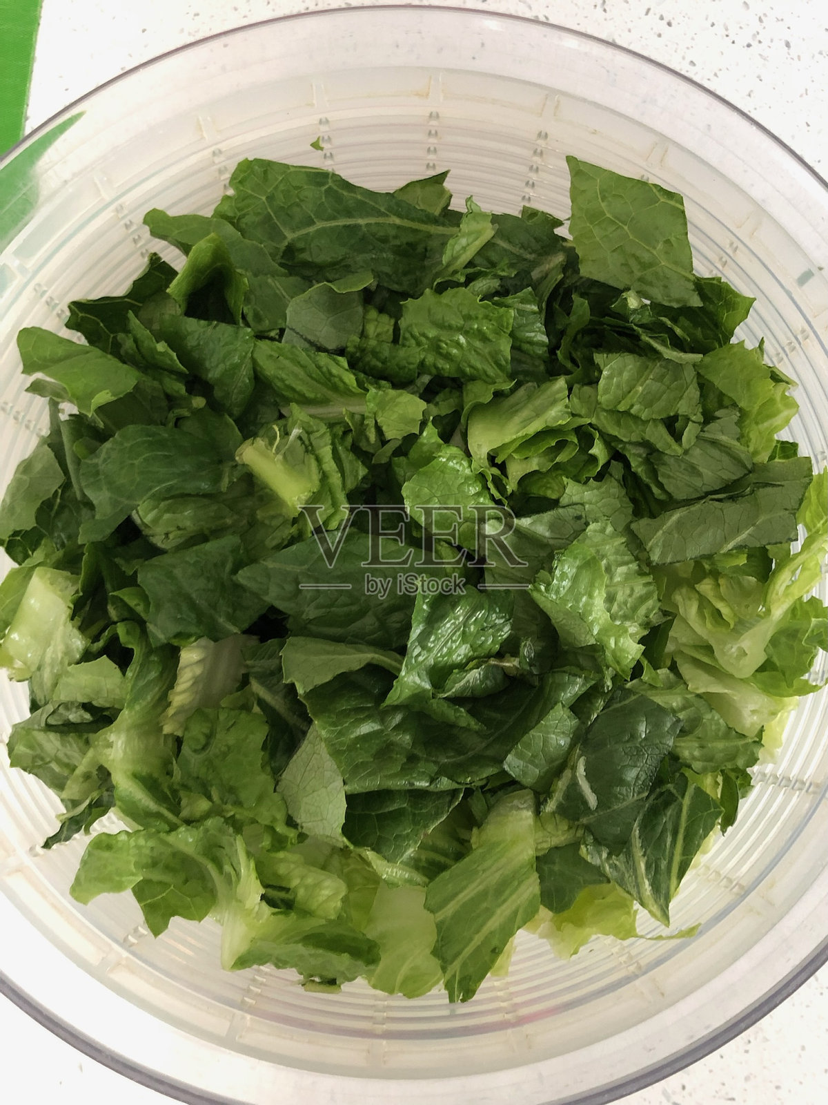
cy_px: 552
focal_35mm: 28
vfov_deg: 63.4
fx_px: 893
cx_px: 414
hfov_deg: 49.7
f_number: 1.8
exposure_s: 1/6
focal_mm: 3.99
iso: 100
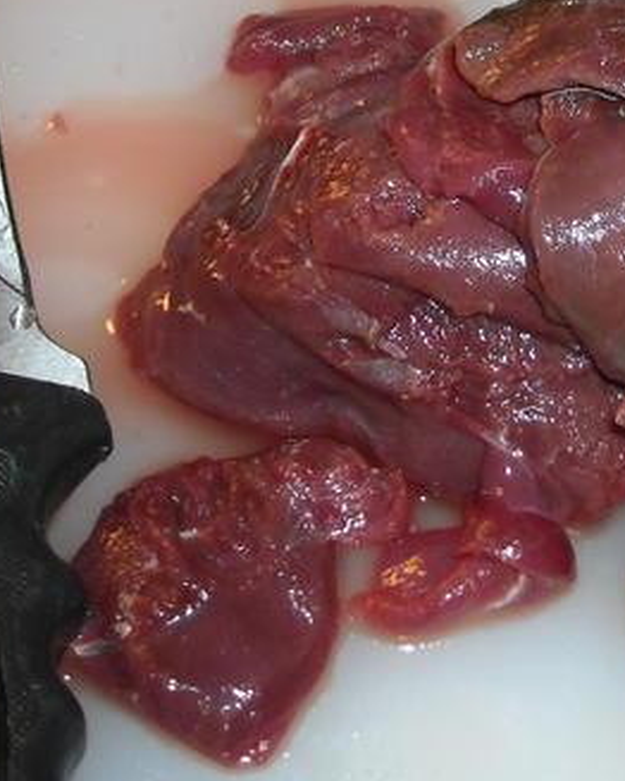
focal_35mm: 94
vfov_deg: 19.7
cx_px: 508
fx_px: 2171
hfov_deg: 16.3
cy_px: -11
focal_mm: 5.7
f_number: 2.8
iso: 200
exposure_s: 1/60
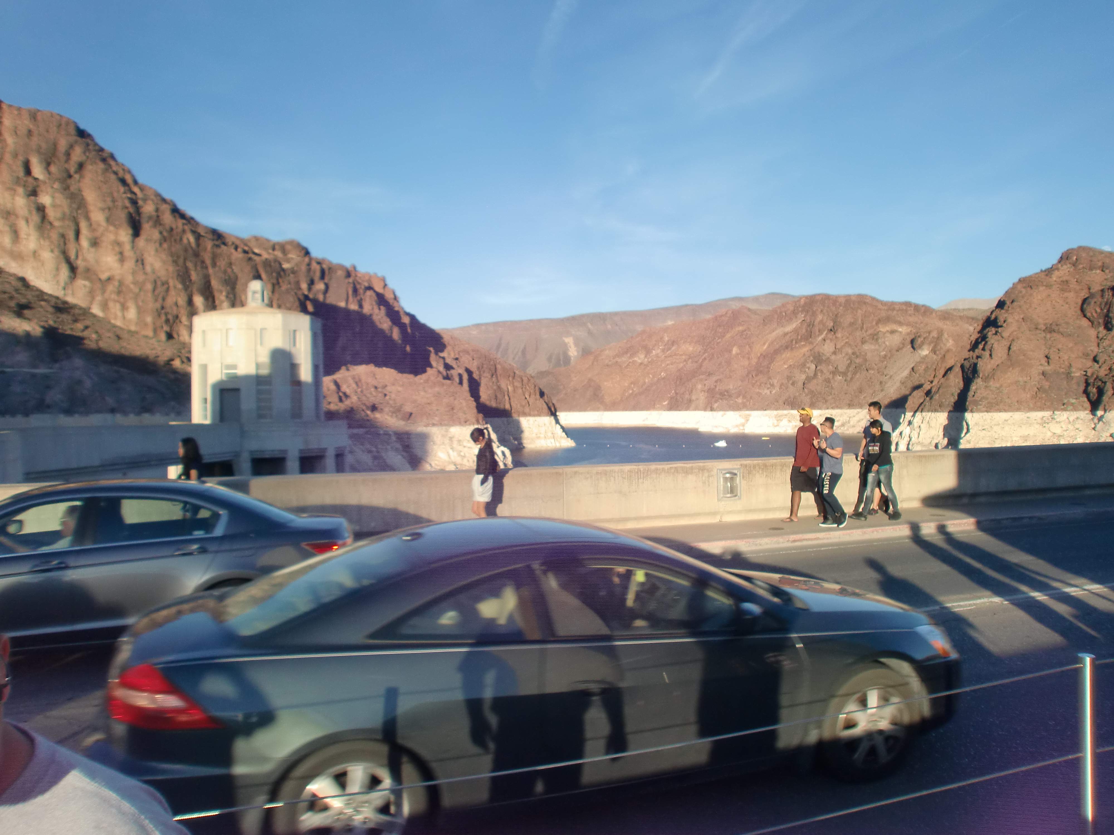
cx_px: 557
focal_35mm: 26
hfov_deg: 67.3
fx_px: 837
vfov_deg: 53.1
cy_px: 418
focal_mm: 4.65
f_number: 7.8
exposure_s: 1/125
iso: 64
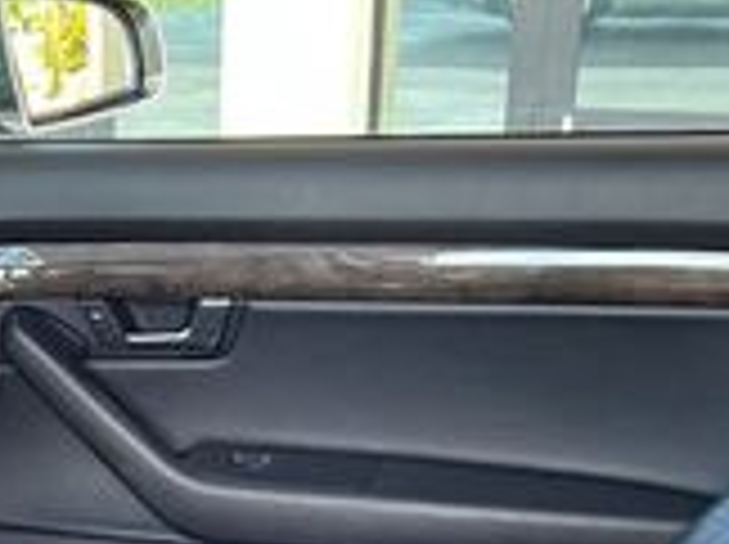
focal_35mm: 103
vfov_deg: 13.3
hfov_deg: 18.8
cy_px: 895
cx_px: 94
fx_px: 2166
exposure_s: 1/60
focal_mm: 5.7
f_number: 1.5
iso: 160
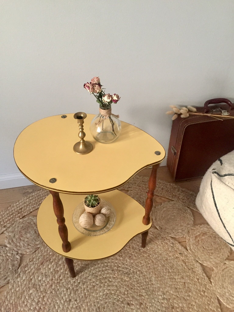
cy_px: 156
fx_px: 261
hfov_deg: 48.2
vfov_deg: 61.7
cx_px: 117
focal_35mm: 29
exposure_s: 1/17
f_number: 2.2
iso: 250
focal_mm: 4.15
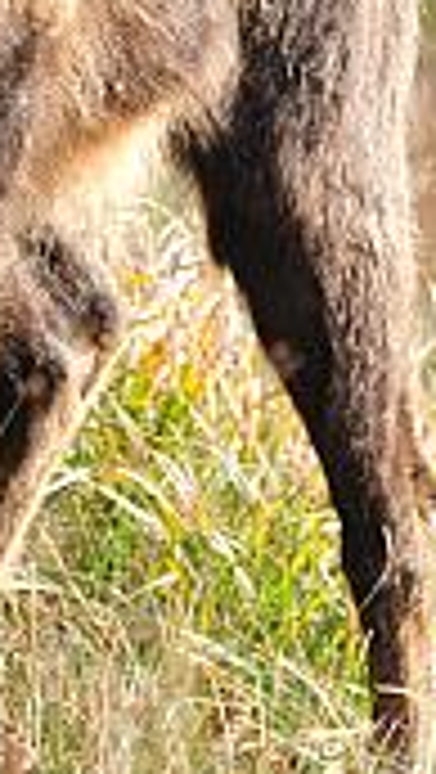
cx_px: 643
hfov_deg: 0.6
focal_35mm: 2191
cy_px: 29
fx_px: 44943
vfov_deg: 1.0
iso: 500
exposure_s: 1/320
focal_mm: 400
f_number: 8
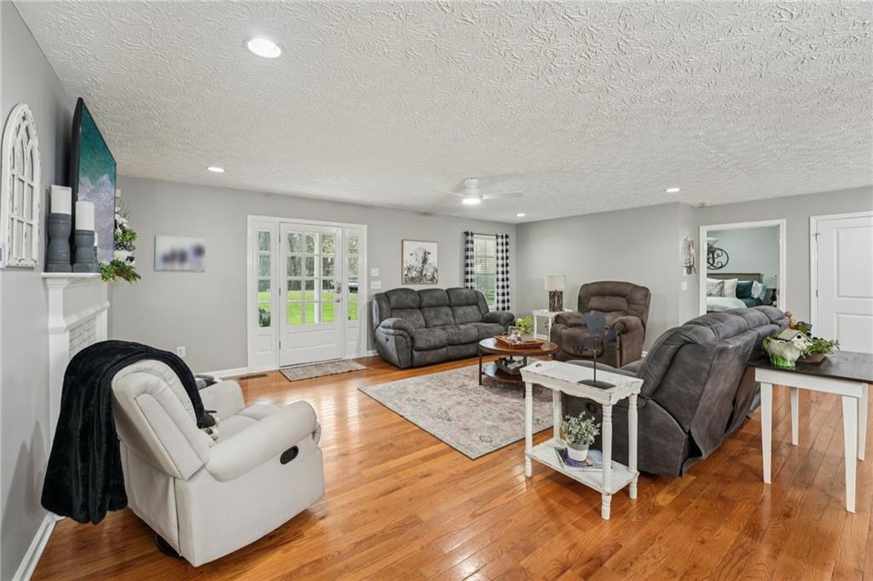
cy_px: 290
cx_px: 436
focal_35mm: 14
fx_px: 339
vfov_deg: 81.1
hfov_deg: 104.3
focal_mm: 14
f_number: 8
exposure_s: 1/4
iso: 320
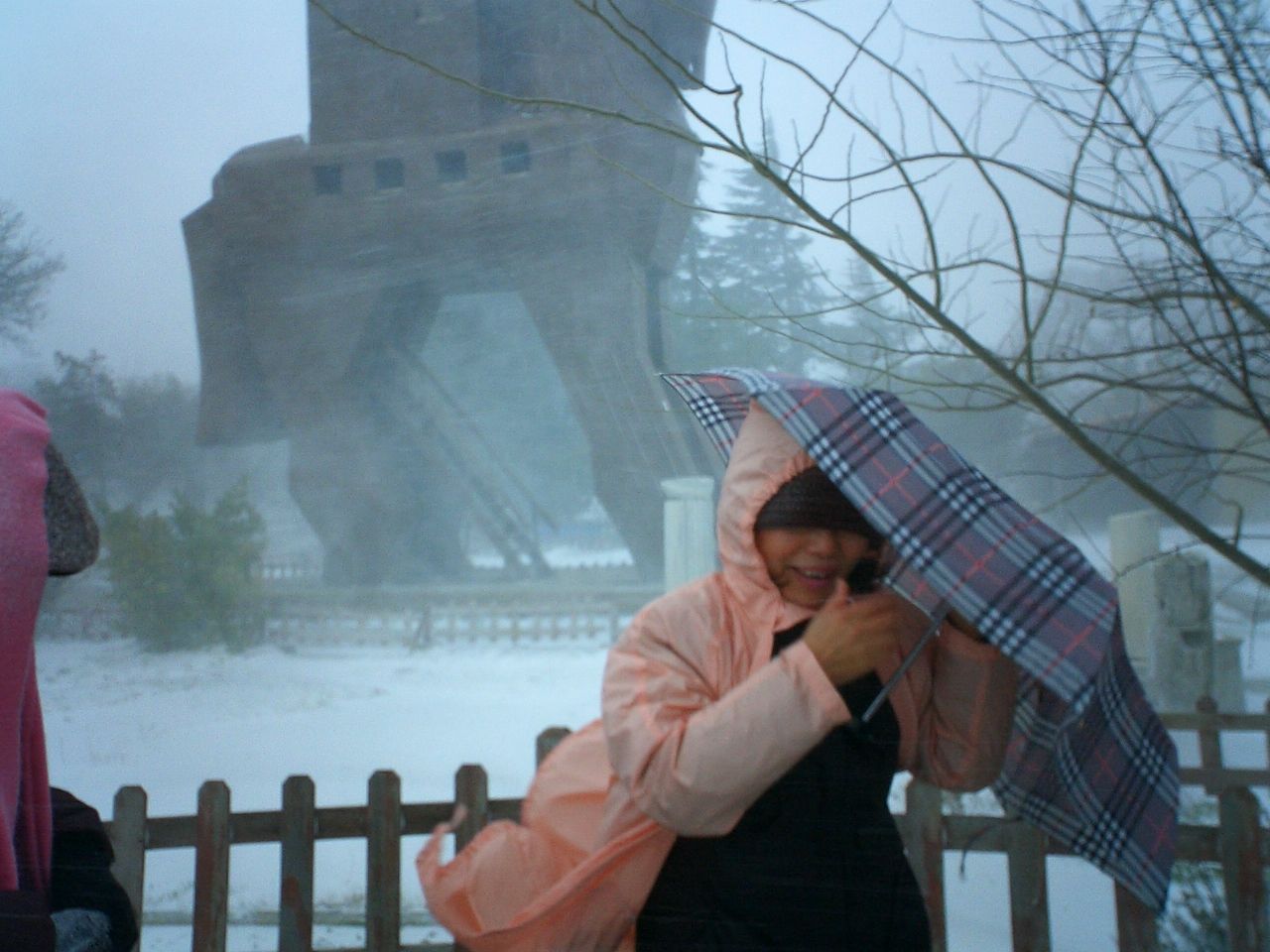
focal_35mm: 37
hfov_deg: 50.1
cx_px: 635
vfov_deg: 38.7
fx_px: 1357
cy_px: 476
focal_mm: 5.6
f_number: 3.5
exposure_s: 1/160
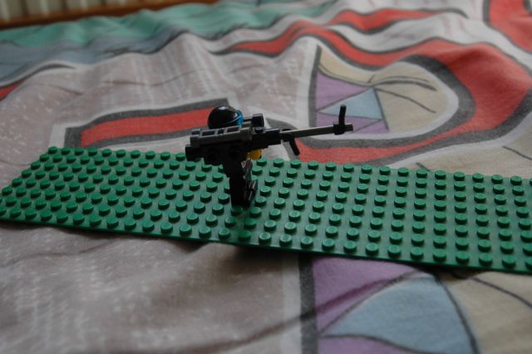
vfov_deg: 31.9
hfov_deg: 46.4
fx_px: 620
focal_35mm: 42
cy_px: 177
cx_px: 266
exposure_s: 1/200
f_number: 7.1
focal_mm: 28
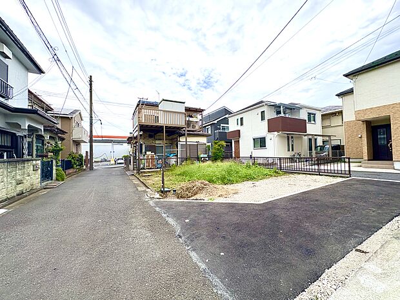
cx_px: 200
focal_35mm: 14
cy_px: 150
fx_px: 162
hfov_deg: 102.1
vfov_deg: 85.7
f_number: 2.2
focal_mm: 2.22
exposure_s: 1/1020
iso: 64
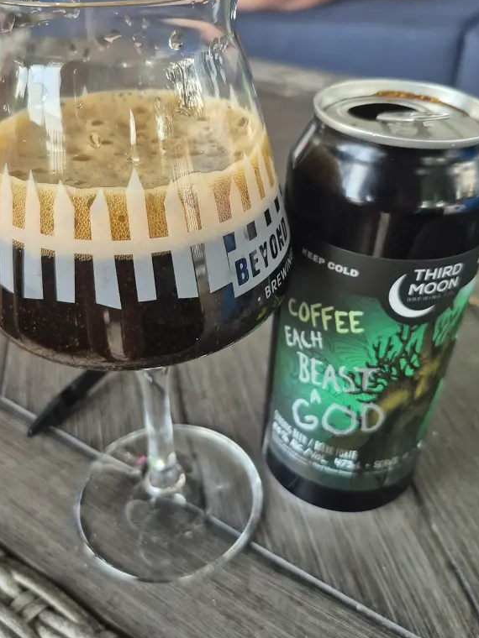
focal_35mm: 31
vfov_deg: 58.3
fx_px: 572
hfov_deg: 45.4
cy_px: 290
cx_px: 228
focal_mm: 5.4
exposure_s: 1/120
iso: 200
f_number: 1.8
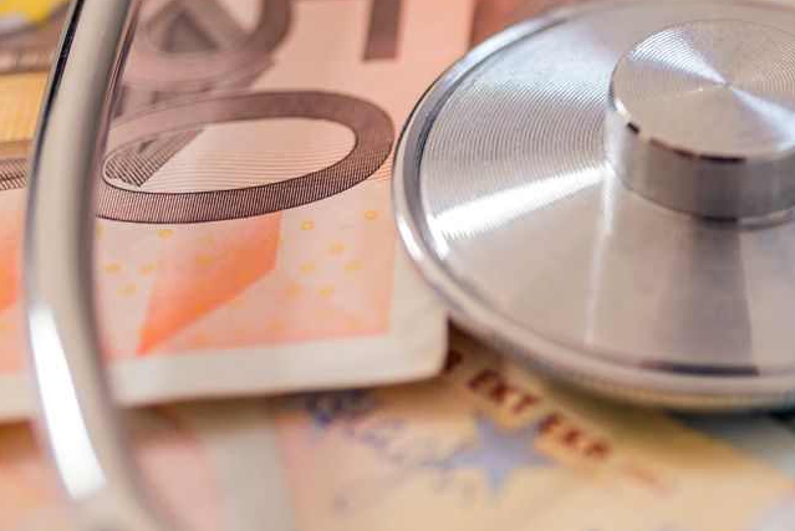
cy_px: -64
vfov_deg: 11.6
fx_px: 2563
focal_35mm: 116
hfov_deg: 16.1
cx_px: 1215
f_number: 2.8
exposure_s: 1/80
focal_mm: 35
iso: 100
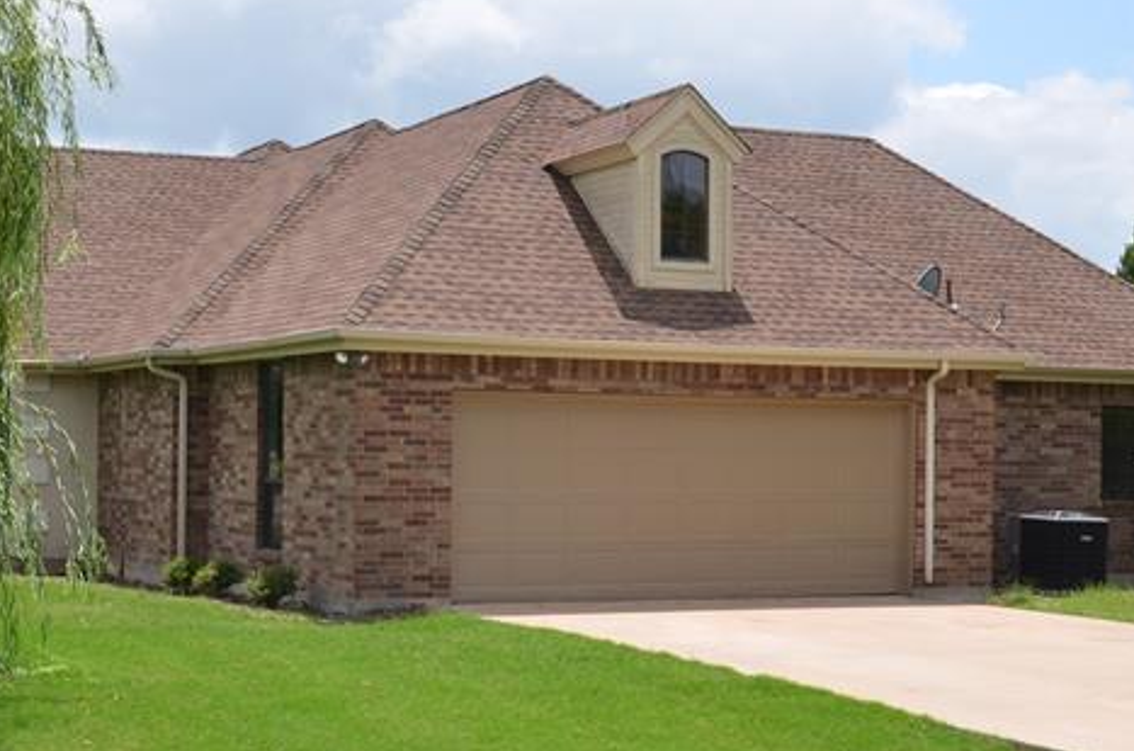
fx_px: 2171
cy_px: 416
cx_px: 442
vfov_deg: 19.6
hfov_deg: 29.2
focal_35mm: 69
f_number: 8
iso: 100
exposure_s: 1/250
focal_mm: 21
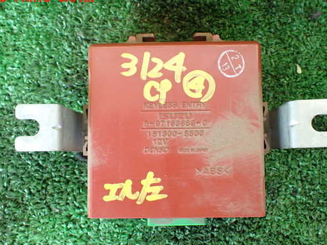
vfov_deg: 39.6
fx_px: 340
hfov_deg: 51.3
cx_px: 171
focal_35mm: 36
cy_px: 137
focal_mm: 5.4
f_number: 2.3
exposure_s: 1/125
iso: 320
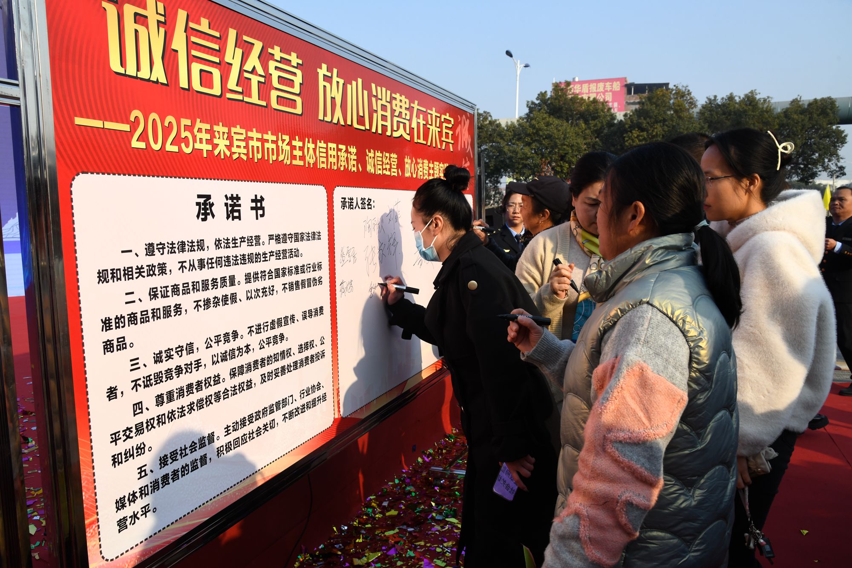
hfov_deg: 67.4
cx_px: 426
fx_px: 639
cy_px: 284
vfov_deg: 47.9
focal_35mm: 27
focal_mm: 27
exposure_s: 1/500
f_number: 11
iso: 640
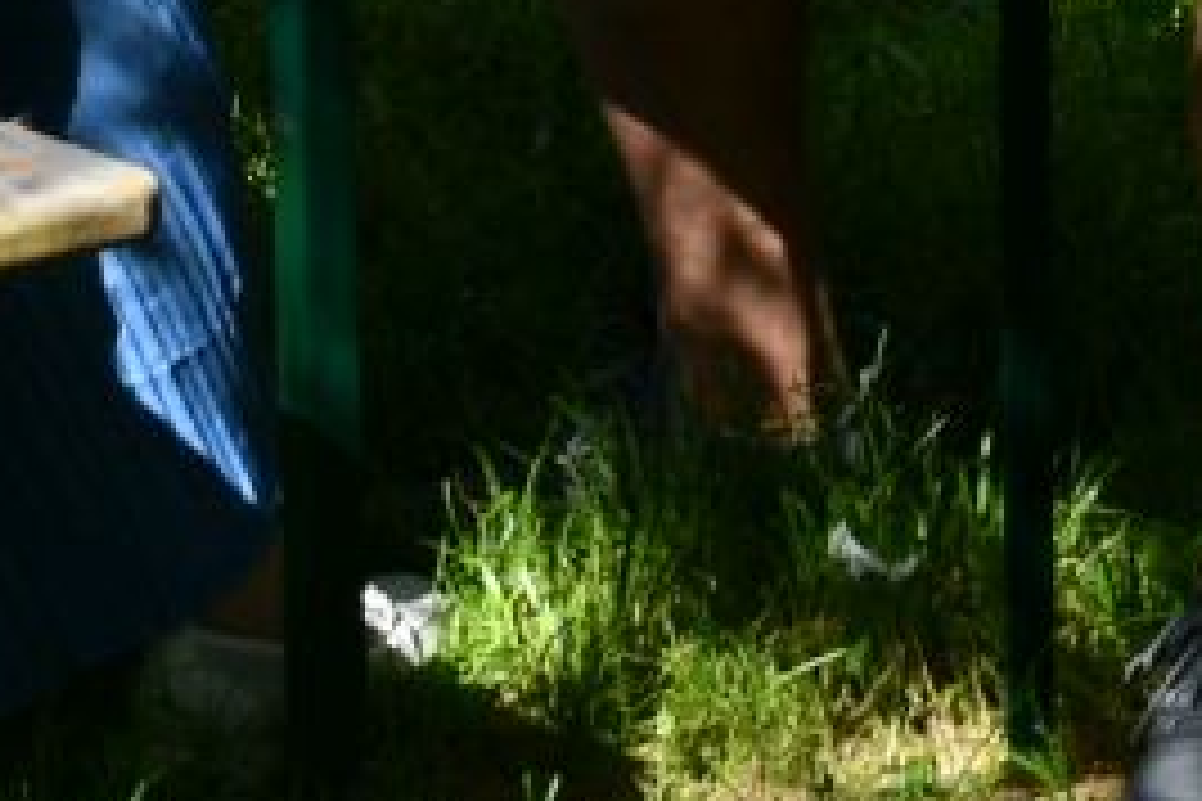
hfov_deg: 6.3
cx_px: 1616
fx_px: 10784
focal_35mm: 323
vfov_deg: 4.2
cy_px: -1112
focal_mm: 40
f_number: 8
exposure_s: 1/250
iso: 200
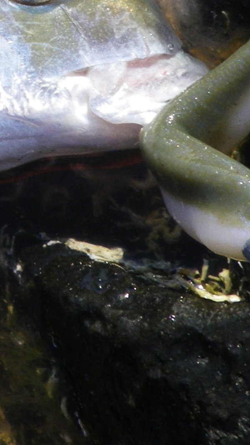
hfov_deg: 8.8
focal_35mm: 131
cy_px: -76
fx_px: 1545
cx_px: -228
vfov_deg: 15.8
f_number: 6.3
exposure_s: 1/160
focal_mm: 6.2
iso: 64
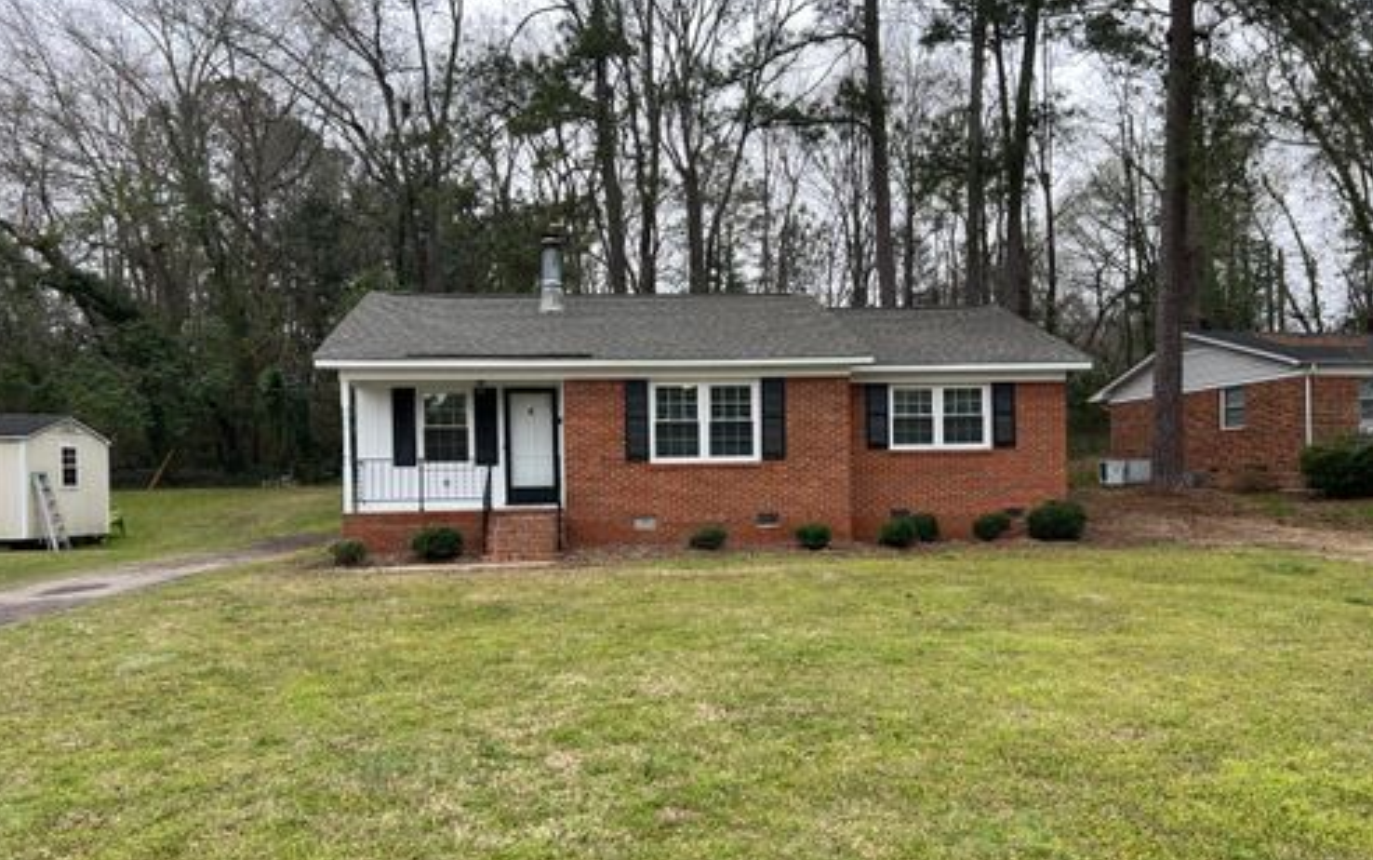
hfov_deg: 66.4
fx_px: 1048
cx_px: 681
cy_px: 504
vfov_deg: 44.4
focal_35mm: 28
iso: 40
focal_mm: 5.7
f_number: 1.5
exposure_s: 1/174
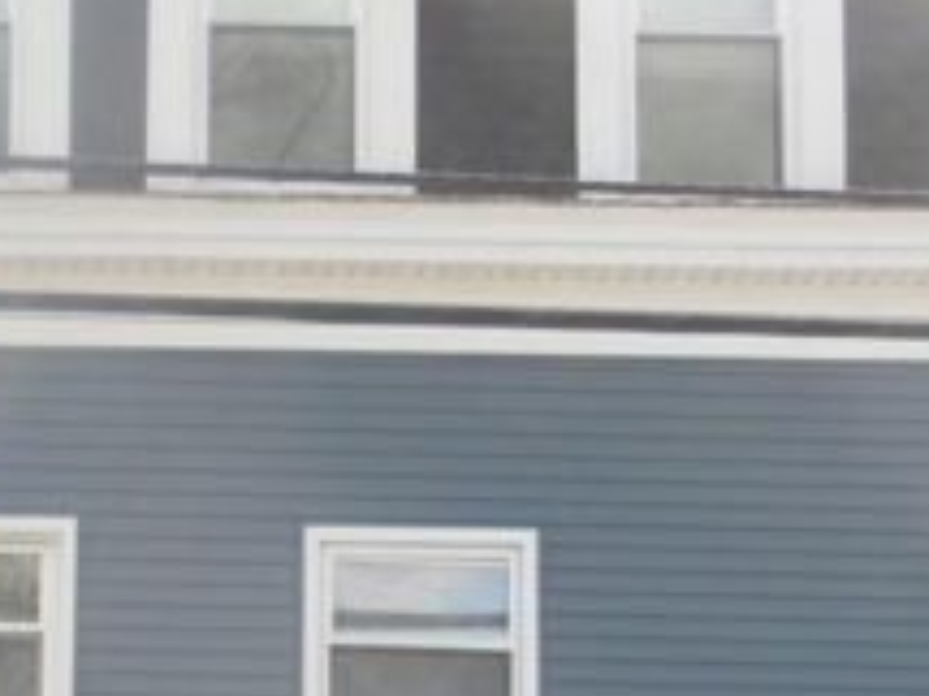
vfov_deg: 10.9
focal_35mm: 134
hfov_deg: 14.6
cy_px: 804
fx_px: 3594
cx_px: 78
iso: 125
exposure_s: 1/320
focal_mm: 8.1
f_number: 4.2
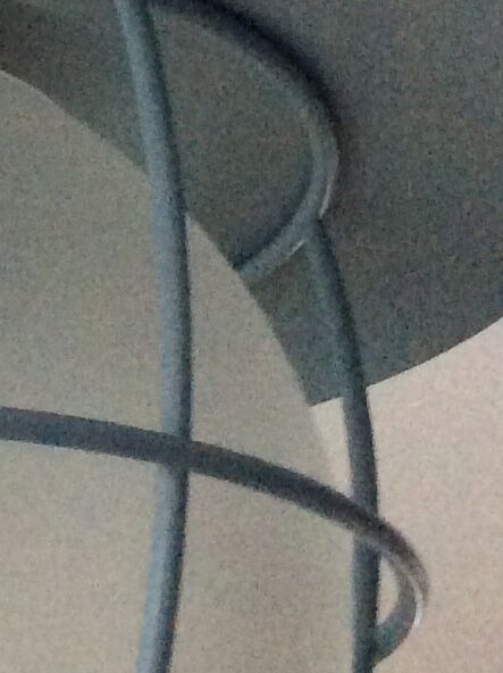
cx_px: -291
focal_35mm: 140
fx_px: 2716
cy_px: -47
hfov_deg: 10.2
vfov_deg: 13.8
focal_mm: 3.3
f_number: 2.4
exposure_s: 1/25
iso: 250
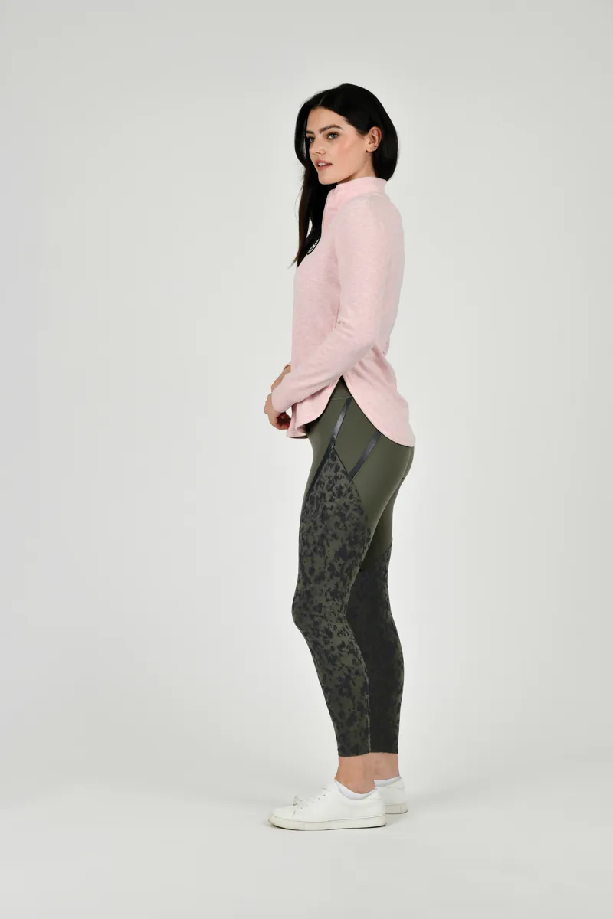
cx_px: 306
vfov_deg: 28.8
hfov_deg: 19.5
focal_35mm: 70
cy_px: 460
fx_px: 1788
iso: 200
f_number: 7.1
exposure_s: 1/160
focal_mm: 70
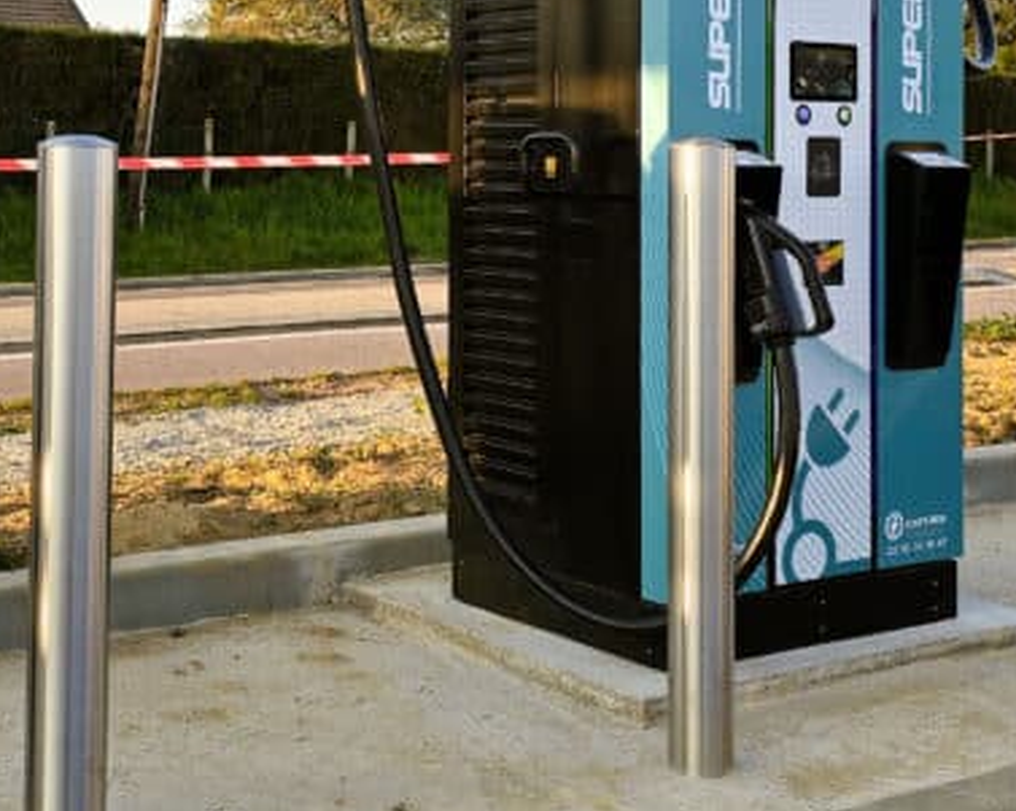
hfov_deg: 30.6
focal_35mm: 61
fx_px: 1833
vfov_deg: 24.5
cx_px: 291
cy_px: 151
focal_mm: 6.3
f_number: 1.7
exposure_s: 1/180
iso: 16
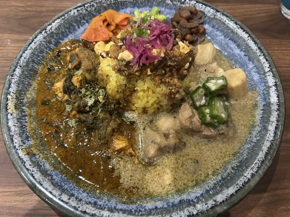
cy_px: 108
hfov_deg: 67.3
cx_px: 145
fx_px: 218
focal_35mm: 26
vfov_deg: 53.1
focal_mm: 5.7
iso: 250
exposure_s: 1/50
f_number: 1.5
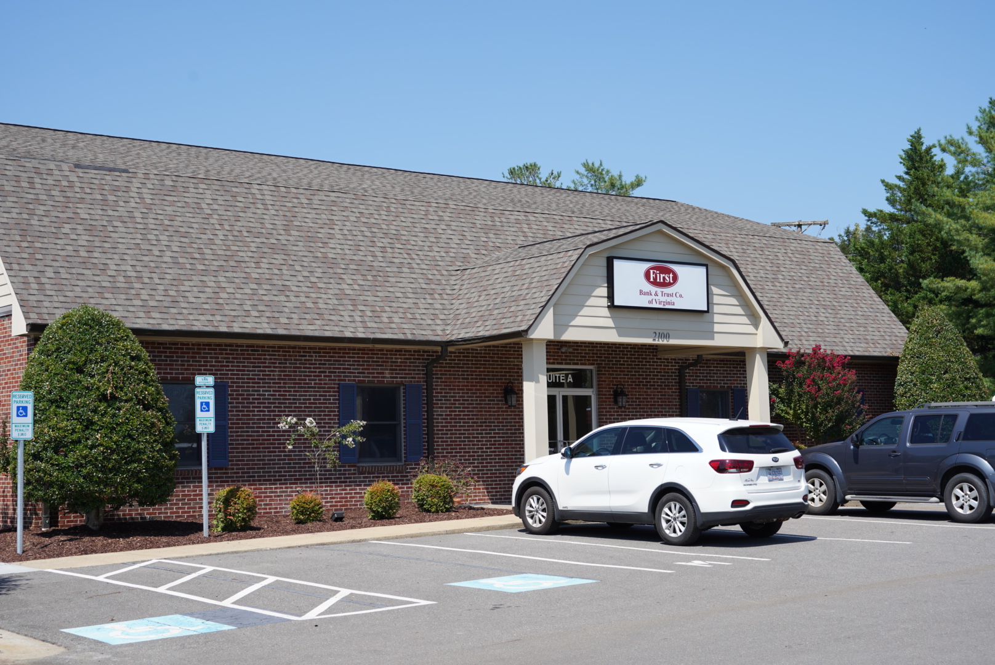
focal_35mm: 60
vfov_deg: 22.7
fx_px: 1659
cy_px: 332
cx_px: 498
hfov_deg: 33.4
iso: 100
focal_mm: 60
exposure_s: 1/250
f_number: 8
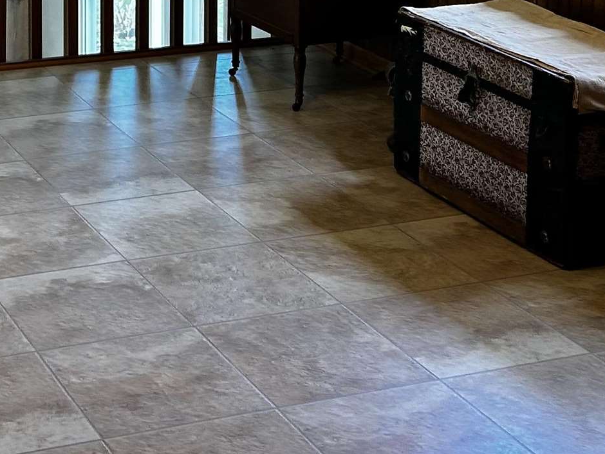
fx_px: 1486
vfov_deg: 16.2
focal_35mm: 85
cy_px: -173
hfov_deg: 21.9
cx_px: -45
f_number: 1.5
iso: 80
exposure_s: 1/60
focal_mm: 5.7
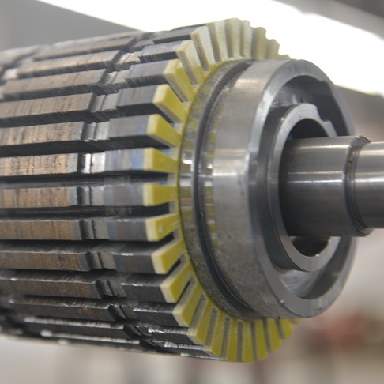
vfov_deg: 24.7
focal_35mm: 70
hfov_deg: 24.6
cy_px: 182
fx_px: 879
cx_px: 164
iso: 100
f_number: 2.8
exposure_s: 1/15
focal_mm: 50
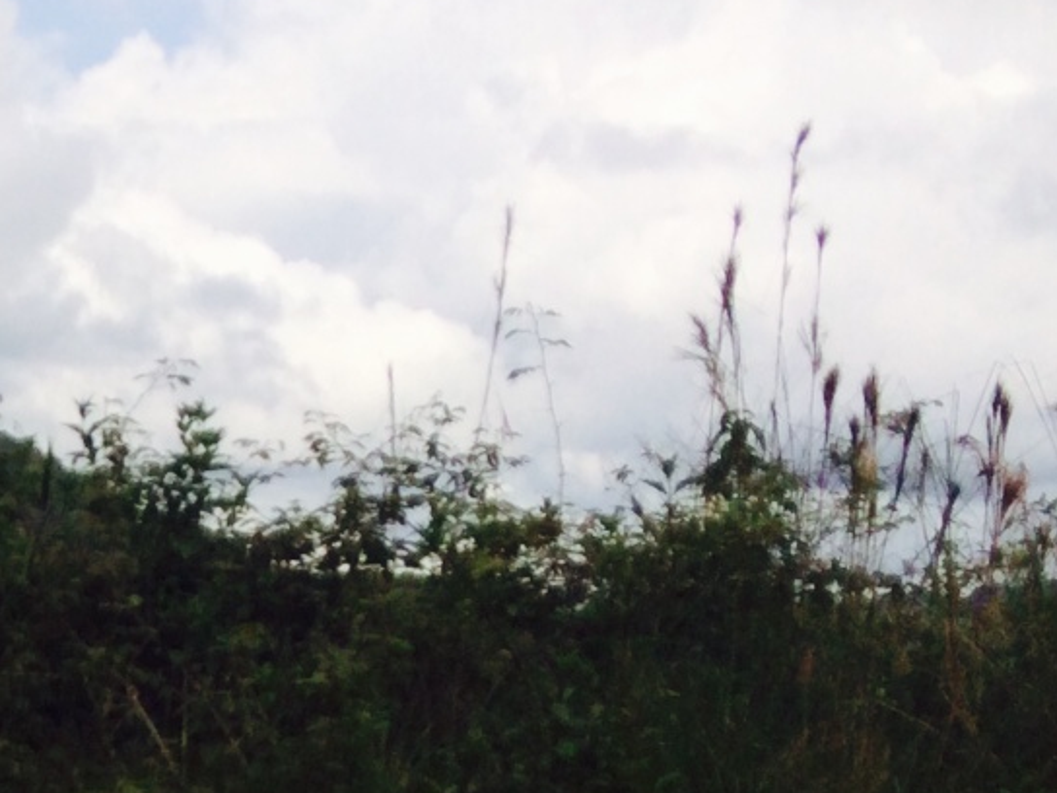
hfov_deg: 15.3
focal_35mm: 113
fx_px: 3450
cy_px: 1156
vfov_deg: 12.5
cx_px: -766
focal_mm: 4.12
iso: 40
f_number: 2.2
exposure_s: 1/5128
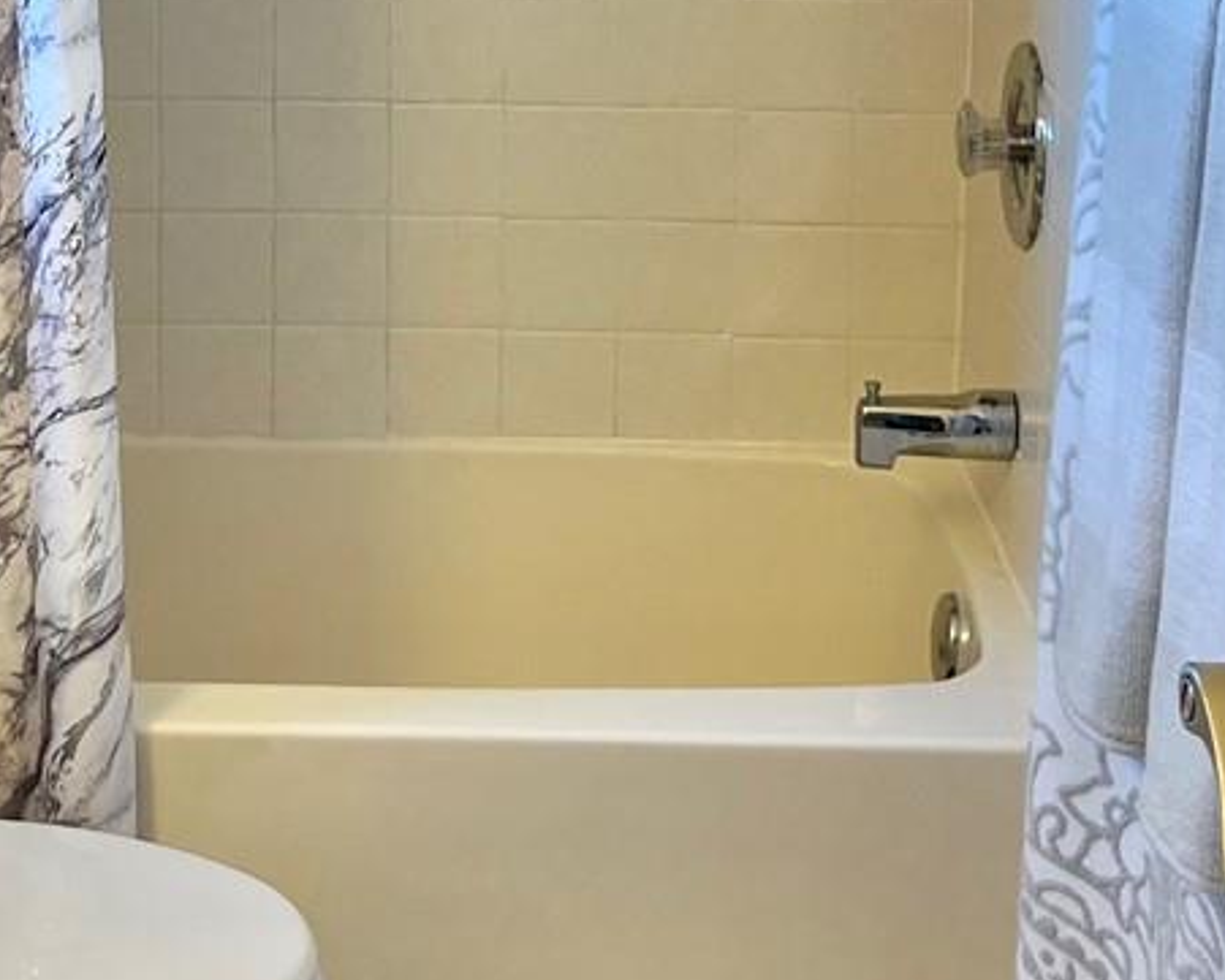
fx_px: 3264
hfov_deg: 21.1
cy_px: -171
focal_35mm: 90
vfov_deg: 16.4
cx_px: 299
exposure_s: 1/120
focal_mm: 5.1
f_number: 1.6
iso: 64
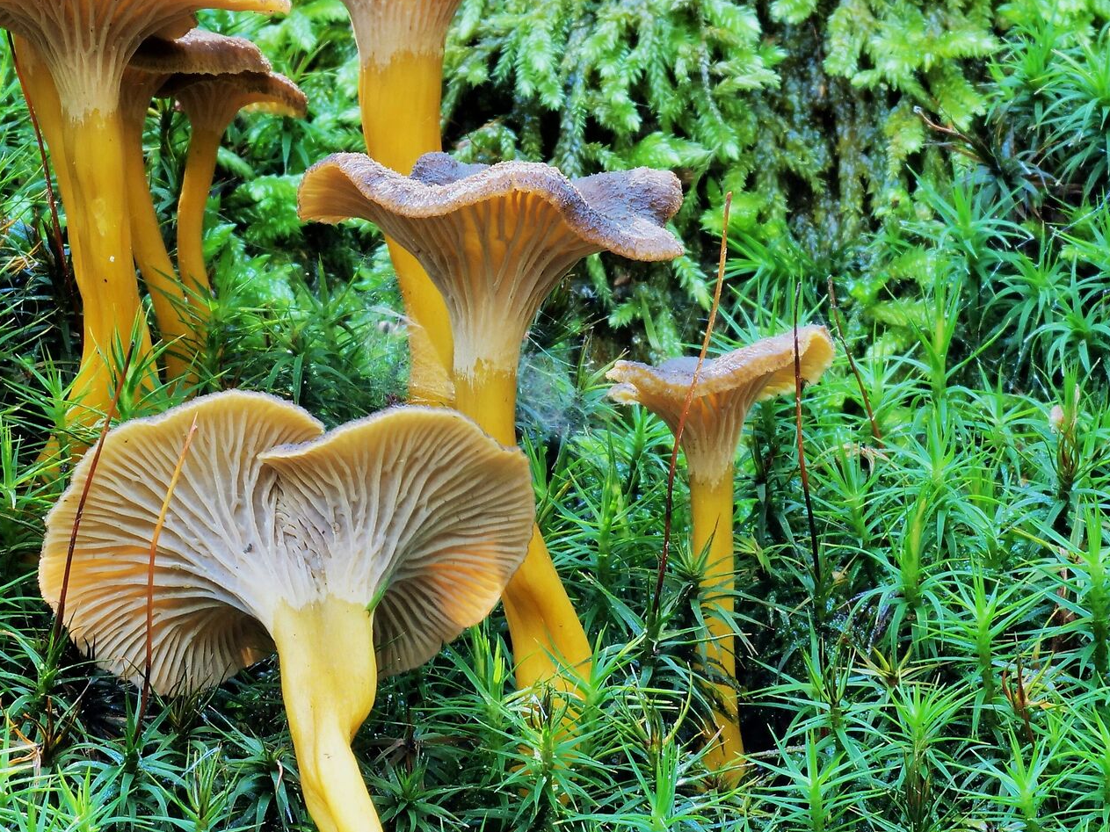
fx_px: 7310
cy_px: 385
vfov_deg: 6.5
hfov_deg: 8.7
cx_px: 339
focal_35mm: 228
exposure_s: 3.2
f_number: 16
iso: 100
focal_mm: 60
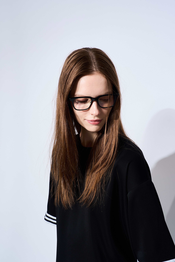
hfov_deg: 29.2
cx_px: 88
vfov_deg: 42.7
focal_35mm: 46
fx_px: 335
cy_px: 131
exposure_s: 1/125
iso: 200
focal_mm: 46
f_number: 8
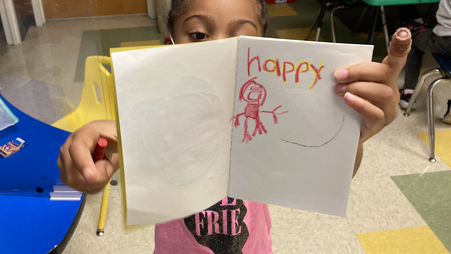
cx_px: 188
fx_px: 454
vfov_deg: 31.1
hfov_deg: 52.5
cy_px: 94
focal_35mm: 38
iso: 100
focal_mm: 3.99
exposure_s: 1/60
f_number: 1.8
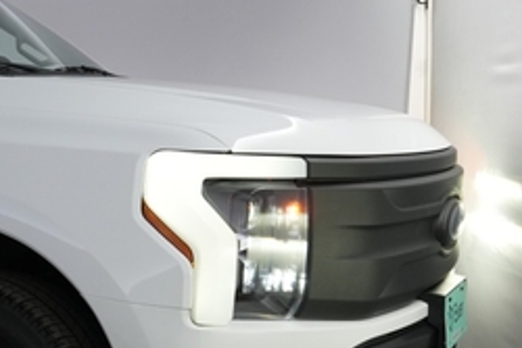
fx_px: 667
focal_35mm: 46
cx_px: -46
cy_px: 197
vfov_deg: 29.3
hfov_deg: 36.5
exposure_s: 1/160
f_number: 4
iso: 1250
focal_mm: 18
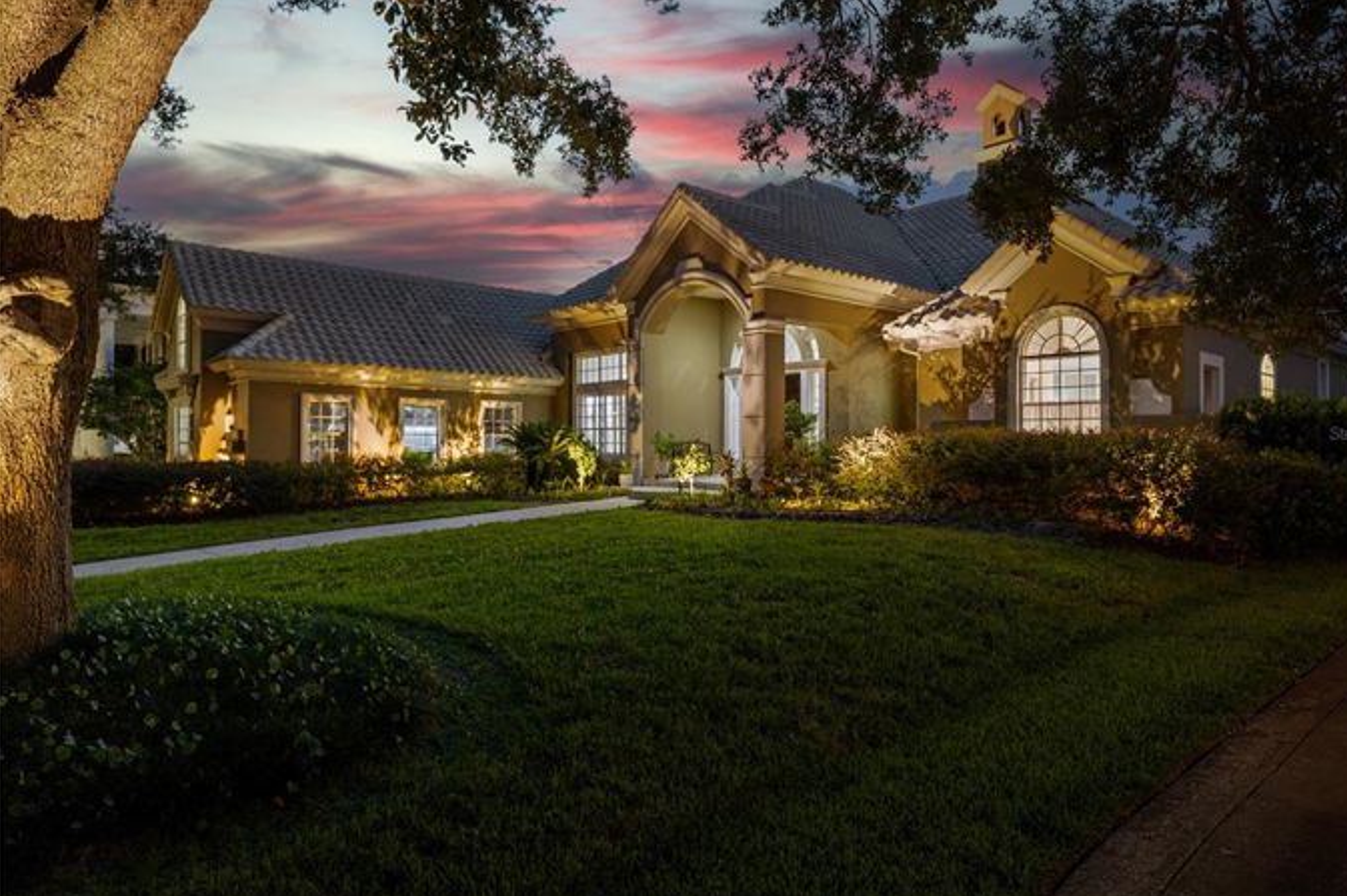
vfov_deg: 57.2
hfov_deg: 78.6
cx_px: 704
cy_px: 433
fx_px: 823
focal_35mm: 22
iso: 800
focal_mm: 21
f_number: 5
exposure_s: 1.6
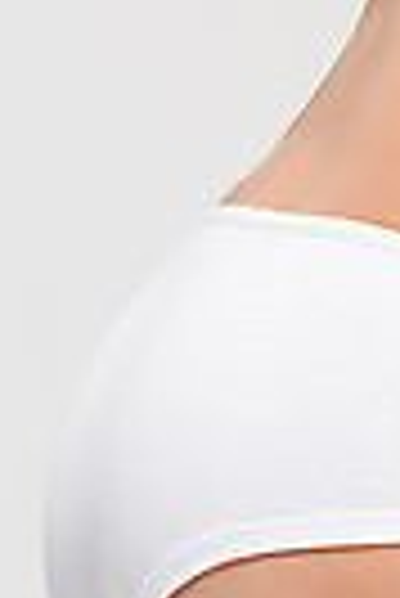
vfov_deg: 3.4
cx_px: 407
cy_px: 391
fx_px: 9973
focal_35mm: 600
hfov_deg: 2.3
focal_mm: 200
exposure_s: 1/200
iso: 125
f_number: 8
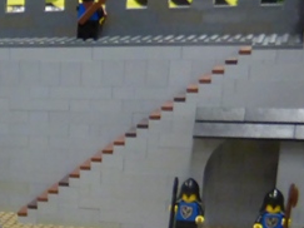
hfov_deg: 17.4
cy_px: 301
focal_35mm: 101
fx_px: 887
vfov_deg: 14.0
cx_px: -158
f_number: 3.3
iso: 400
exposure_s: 1/15
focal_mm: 4.3
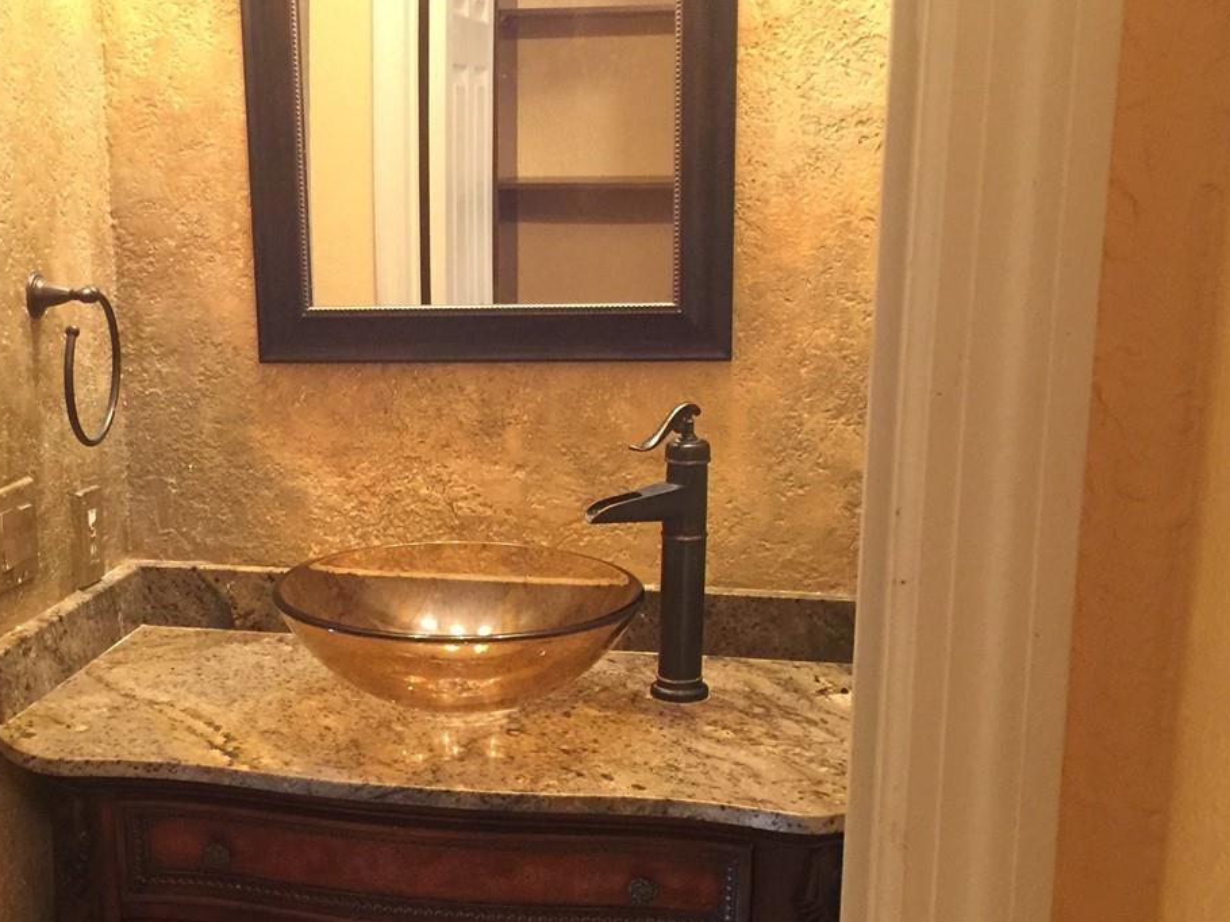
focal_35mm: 51
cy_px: 614
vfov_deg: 28.4
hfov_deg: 37.0
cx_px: 393
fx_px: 1812
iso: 125
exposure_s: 1/15
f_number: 2.2
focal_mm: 4.15
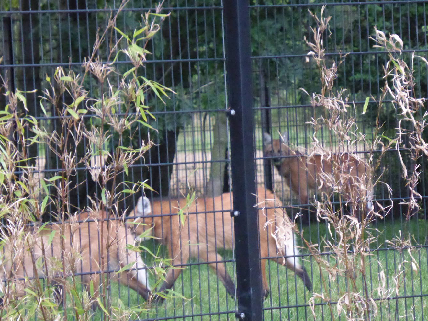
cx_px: 235
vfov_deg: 3.9
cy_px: 192
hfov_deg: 5.1
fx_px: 4759
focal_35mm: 385
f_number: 5.9
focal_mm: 51.5
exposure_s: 1/125
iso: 1600
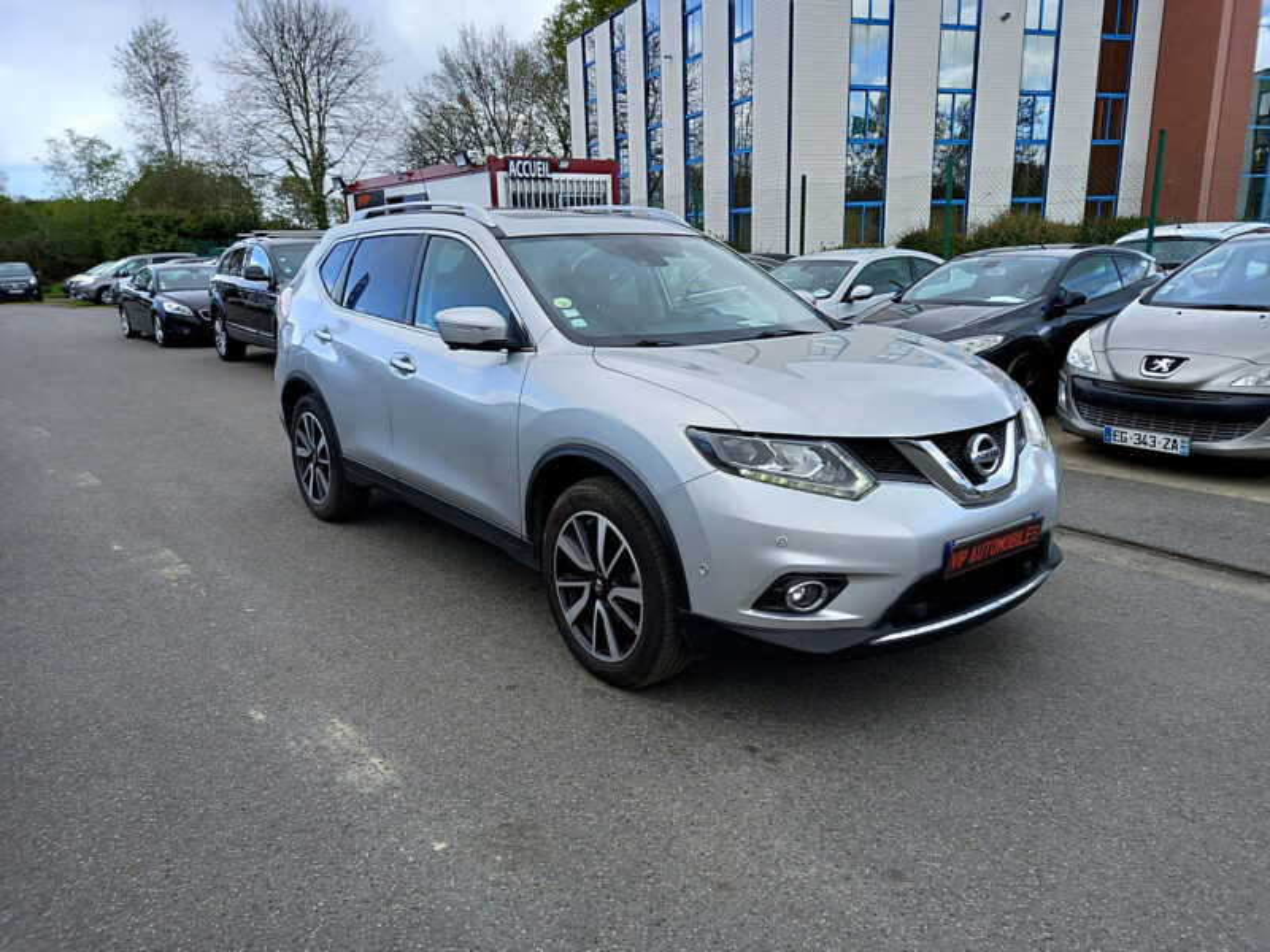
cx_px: 635
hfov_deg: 69.4
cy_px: 476
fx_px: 917
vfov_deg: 54.9
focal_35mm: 25
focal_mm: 4.6
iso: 25
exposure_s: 1/206
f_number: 2
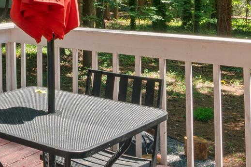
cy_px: 10
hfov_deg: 26.9
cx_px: -61
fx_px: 453
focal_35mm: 65
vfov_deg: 20.4
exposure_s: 1/6
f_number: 13
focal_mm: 11
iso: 100
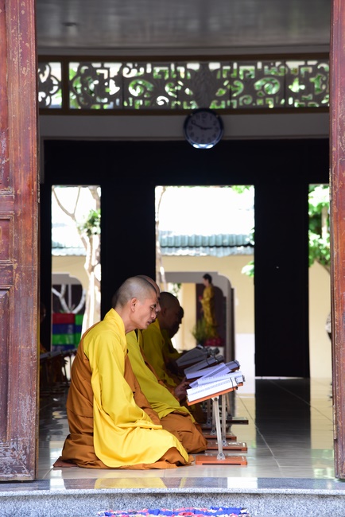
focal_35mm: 120
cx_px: 172
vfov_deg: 17.1
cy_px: 258
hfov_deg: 11.4
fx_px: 1723
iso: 320
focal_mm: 120
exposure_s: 1/100
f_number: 6.3
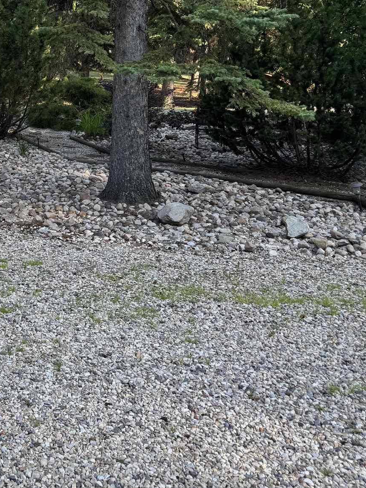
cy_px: 87
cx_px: 8
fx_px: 677
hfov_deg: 28.6
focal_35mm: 48
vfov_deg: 38.0
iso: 80
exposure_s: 1/535
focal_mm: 6.76
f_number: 1.78
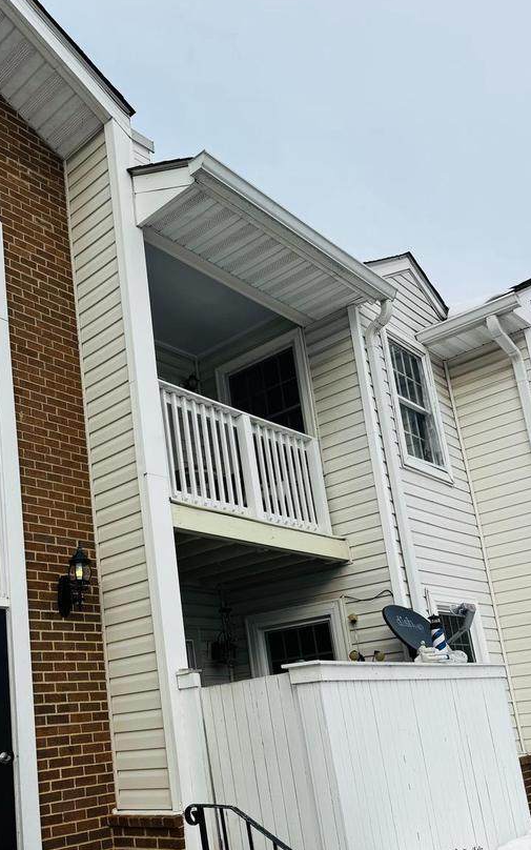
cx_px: 118
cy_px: 544
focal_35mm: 34
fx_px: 787
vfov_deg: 55.9
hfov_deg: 36.2
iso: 80
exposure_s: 1/2959
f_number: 1.78
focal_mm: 6.76
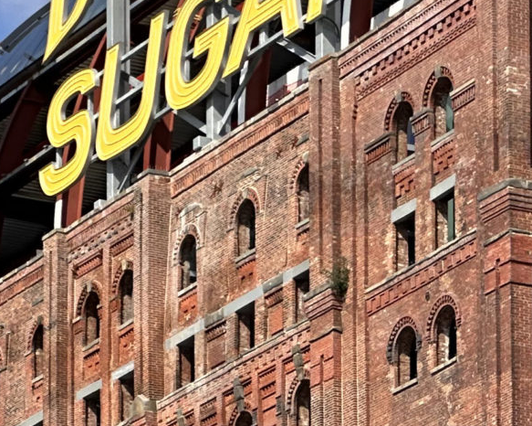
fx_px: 5194
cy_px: -34
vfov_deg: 4.7
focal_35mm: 330
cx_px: 696
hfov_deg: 5.8
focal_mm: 9
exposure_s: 1/968
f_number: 2.8
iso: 32
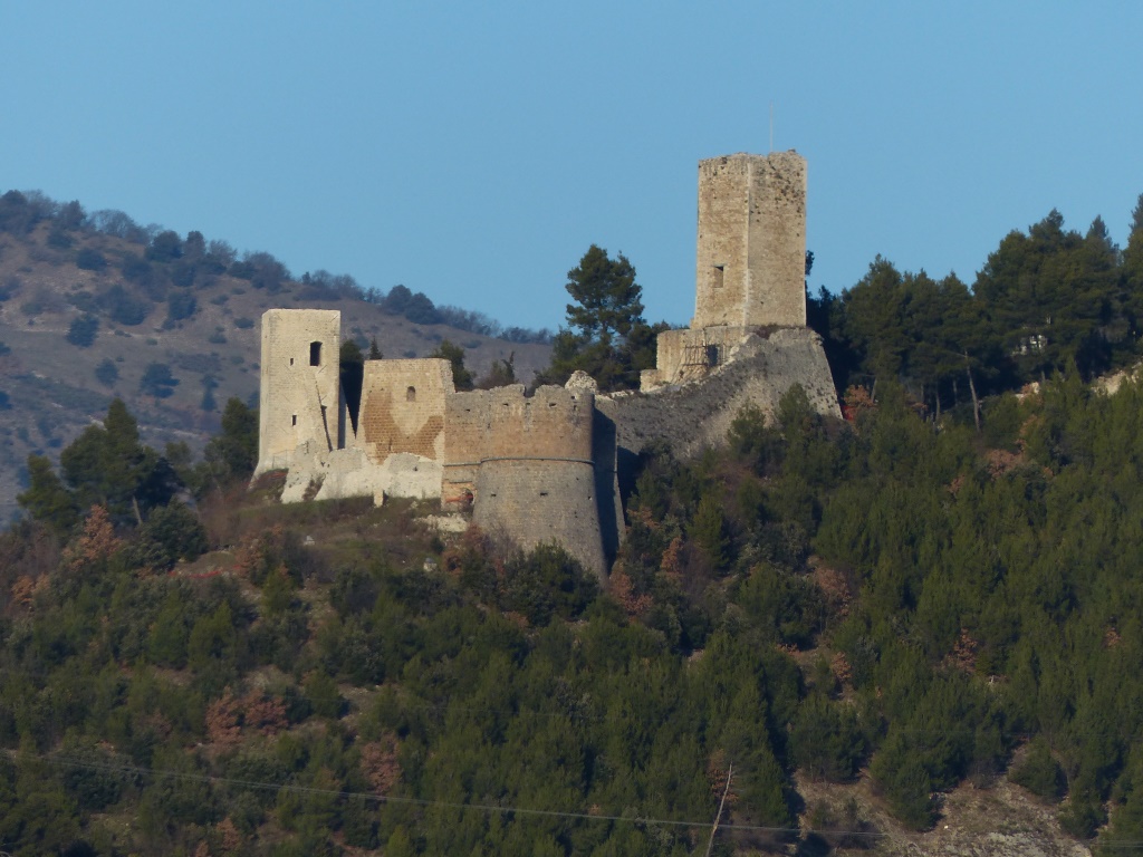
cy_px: 428
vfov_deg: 2.1
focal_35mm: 720
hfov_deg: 2.8
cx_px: 572
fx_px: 23774
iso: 100
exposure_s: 1/1600
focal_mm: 108
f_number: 4
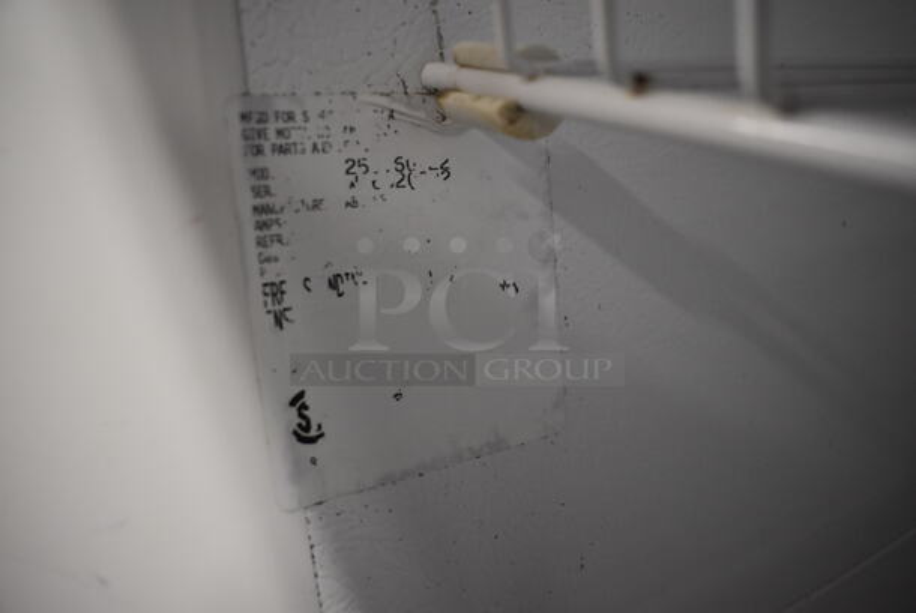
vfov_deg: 48.0
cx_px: 458
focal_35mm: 27
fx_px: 688
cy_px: 306
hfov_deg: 67.3
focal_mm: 18
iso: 1600
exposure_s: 1/60
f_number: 4
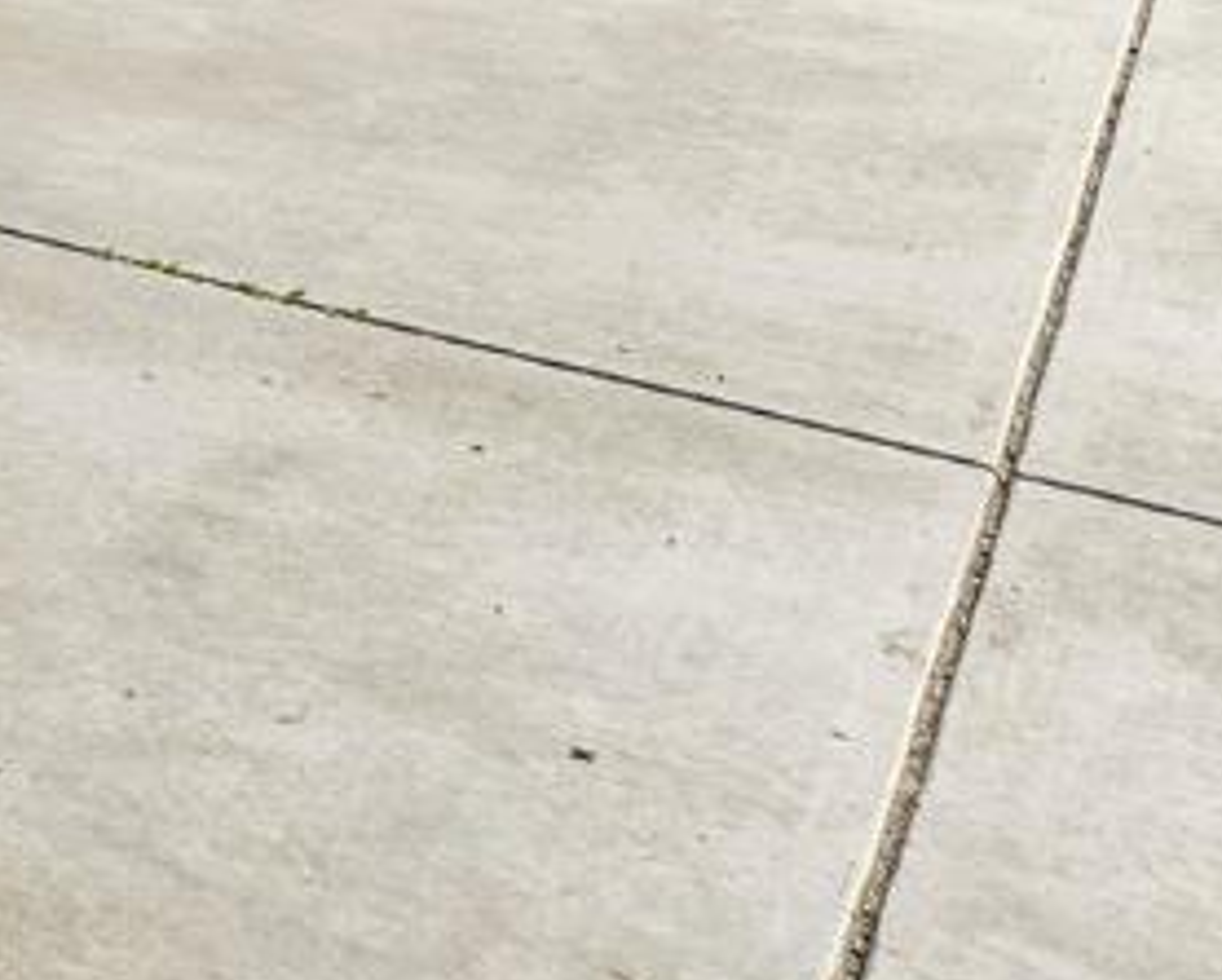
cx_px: -1681
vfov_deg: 16.7
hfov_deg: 15.3
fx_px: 2570
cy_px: -925
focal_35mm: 71
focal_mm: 14
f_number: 8
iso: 640
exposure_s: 1/1000
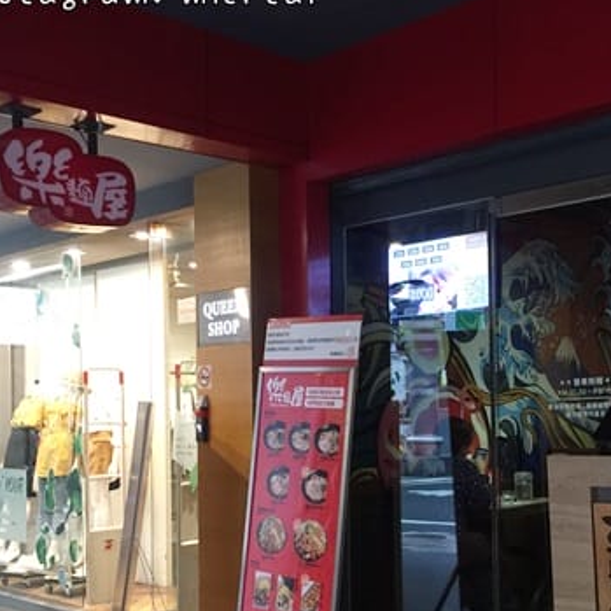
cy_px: 410
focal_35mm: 49
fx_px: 979
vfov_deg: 34.3
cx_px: 414
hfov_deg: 34.3
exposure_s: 1/15
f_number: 2.2
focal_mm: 4.15
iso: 125
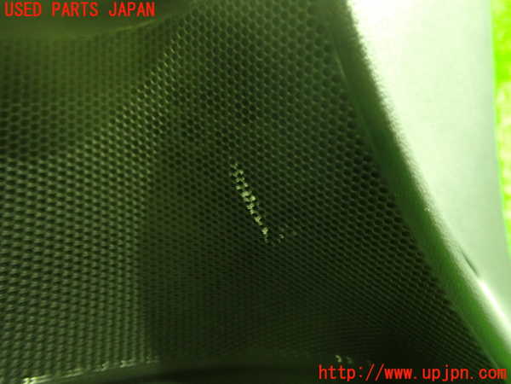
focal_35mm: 30
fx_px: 443
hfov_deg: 60.0
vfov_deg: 46.8
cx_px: 256
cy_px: 192
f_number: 2.3
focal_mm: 5.4
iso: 800
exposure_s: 1/8
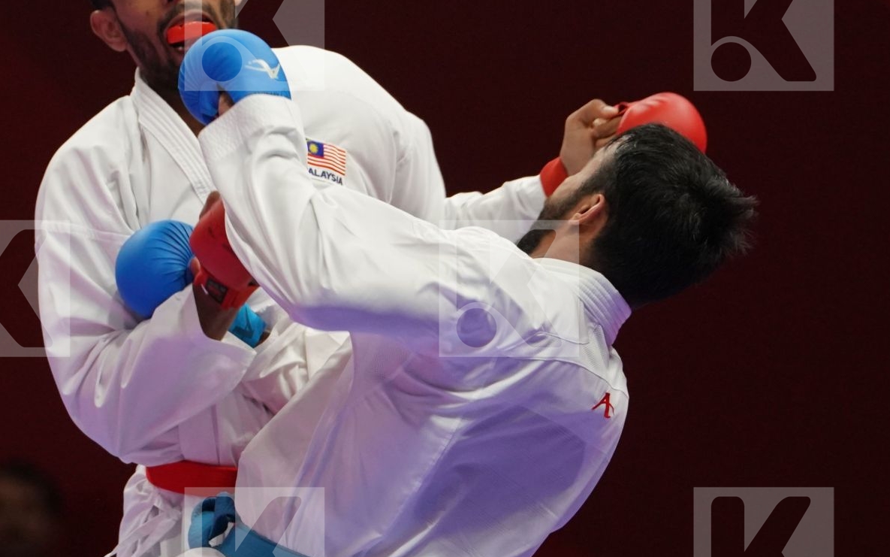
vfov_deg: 2.1
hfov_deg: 3.4
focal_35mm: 619
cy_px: 289
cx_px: 255
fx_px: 15016
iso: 2500
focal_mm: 267
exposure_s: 1/1000
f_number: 4
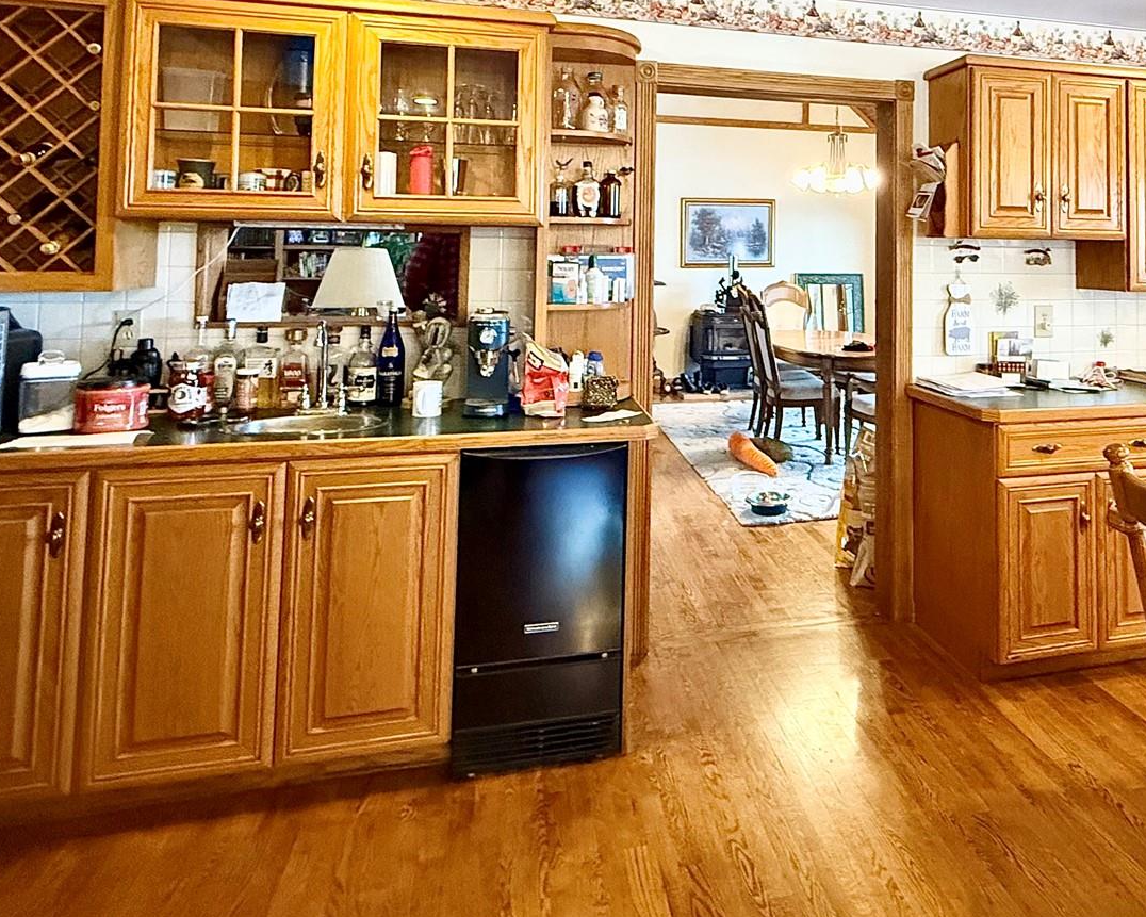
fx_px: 882
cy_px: 213
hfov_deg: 63.9
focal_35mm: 26
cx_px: 785
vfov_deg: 52.2
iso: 1000
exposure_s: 1/60
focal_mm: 2.22
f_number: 2.2
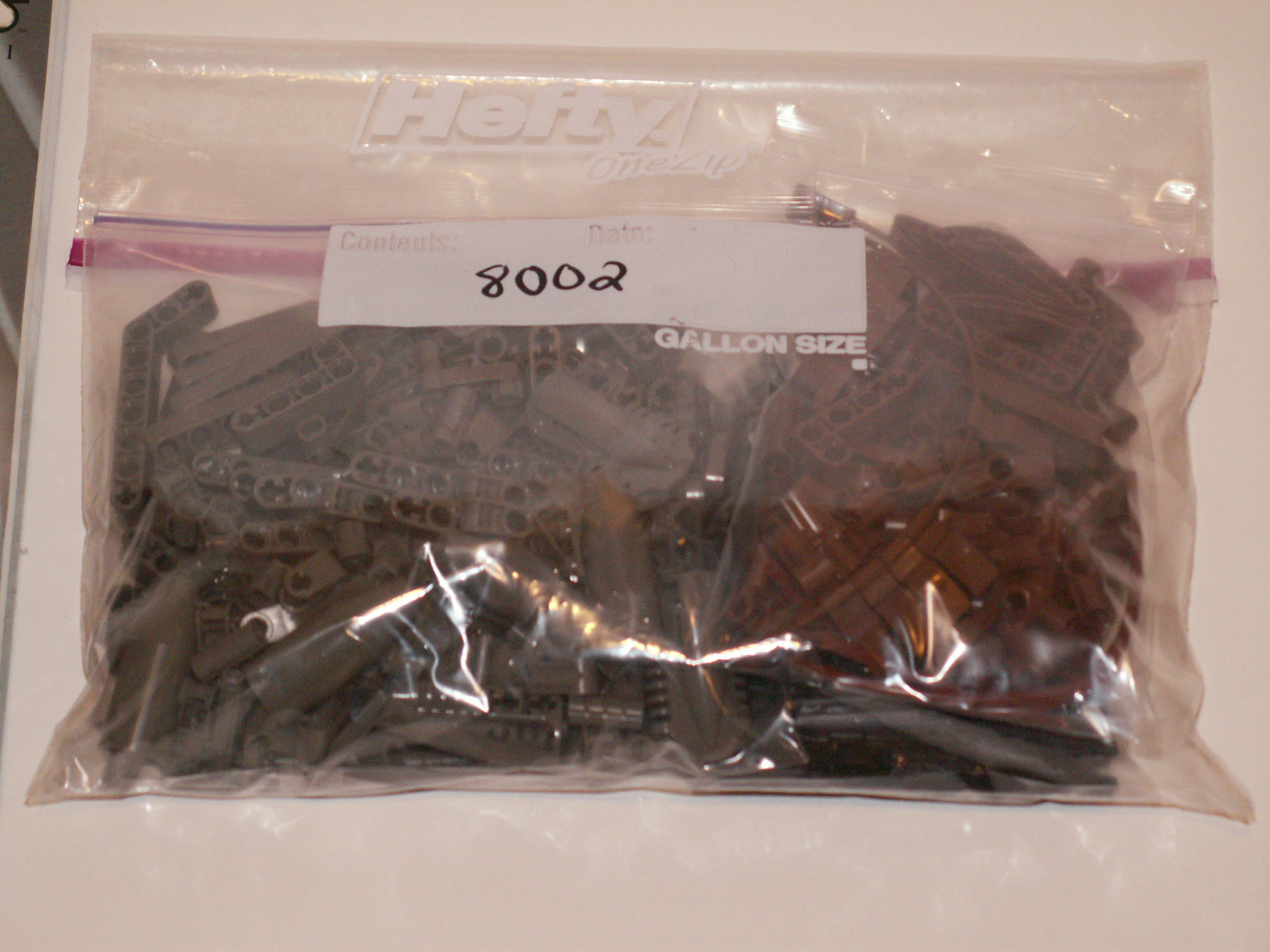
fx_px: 3706
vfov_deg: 14.6
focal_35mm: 101
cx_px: 635
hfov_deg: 19.4
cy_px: 476
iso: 160
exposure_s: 1/40
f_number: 3.5
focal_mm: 16.5
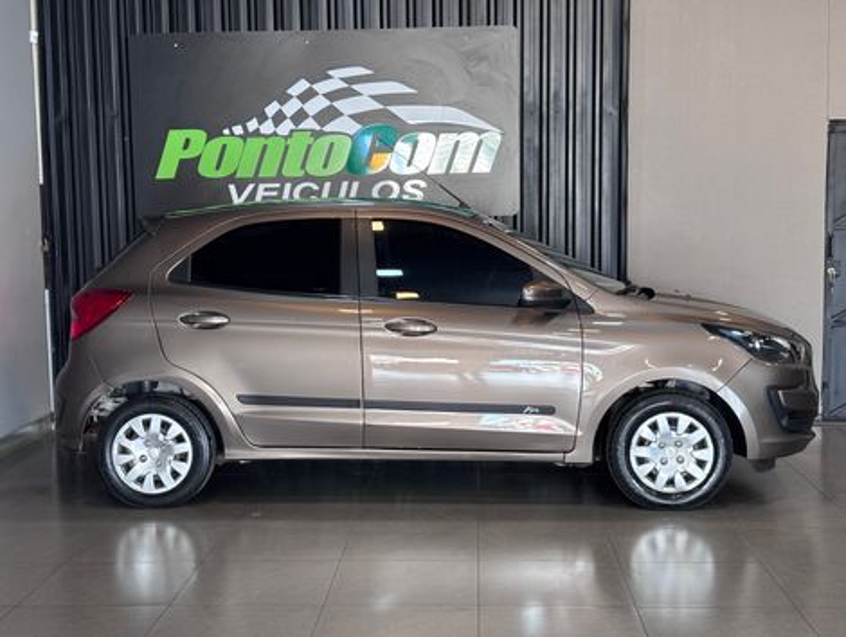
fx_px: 1273
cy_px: 318
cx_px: 423
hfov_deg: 36.8
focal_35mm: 52
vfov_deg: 28.1
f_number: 1.6
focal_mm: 5.96
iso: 100
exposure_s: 1/60
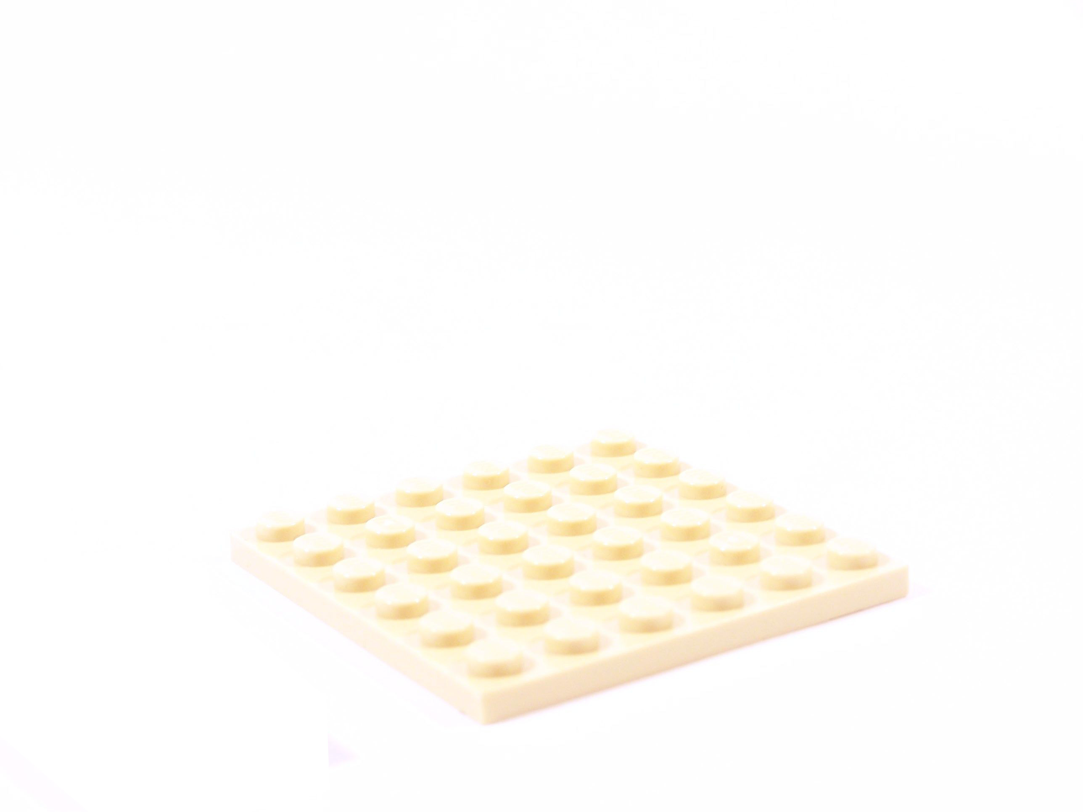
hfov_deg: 23.8
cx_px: 542
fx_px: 2565
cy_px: 406
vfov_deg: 18.0
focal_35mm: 82
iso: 200
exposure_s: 1/20
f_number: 3.6
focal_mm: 13.7
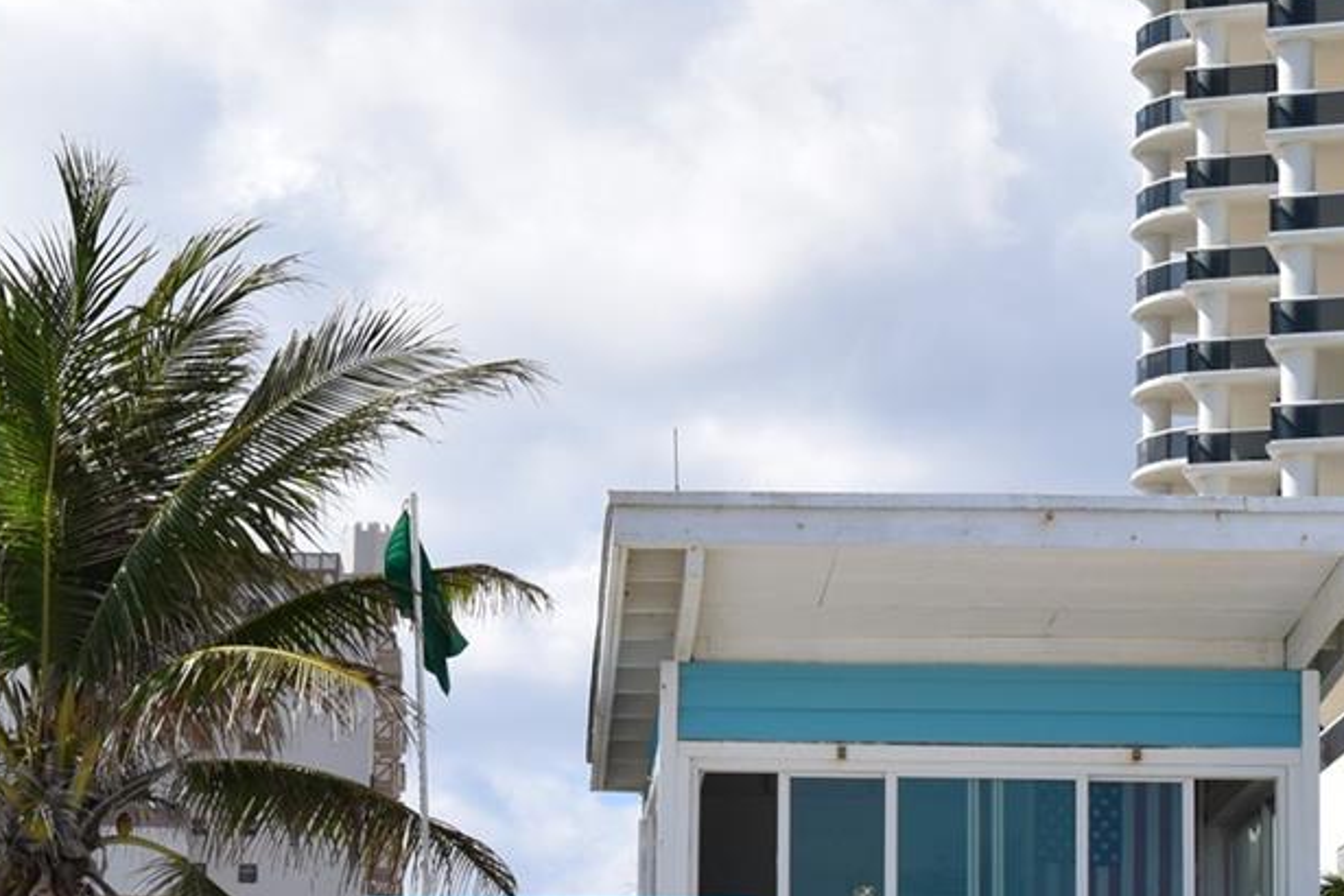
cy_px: 822
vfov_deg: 11.6
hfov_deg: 17.2
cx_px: 111
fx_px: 4368
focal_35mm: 117
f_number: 11
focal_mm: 30
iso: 200
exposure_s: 1/500
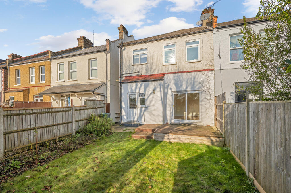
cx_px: 146
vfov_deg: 81.1
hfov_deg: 104.3
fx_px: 113
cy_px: 96
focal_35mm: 14
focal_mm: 14
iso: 200
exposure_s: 1/800
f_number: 8
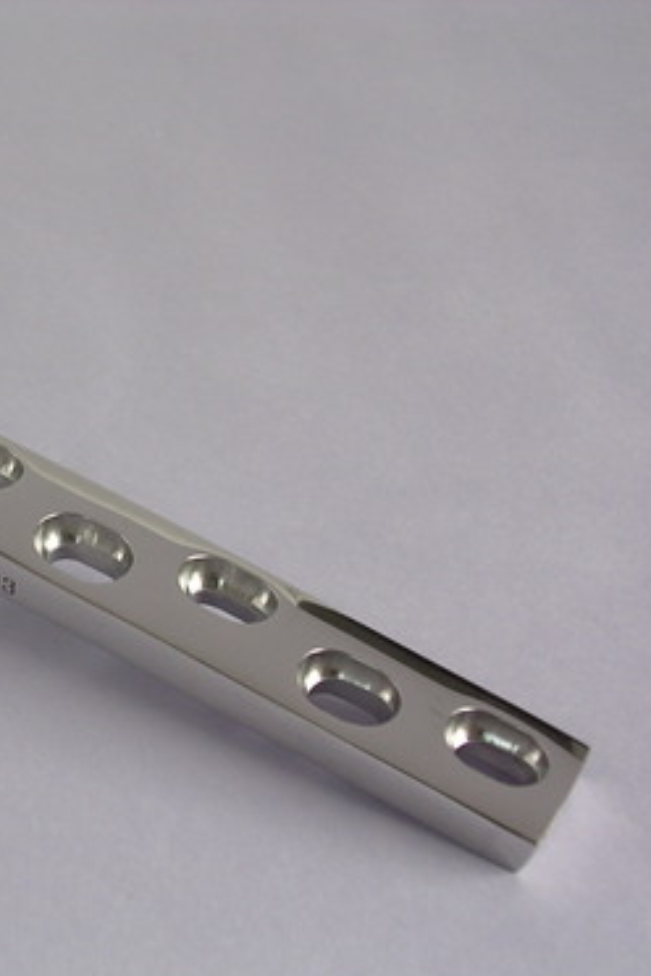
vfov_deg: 27.3
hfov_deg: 18.0
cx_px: 13
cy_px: 489
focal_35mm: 74
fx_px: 2007
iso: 100
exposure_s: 1/16
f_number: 3.2
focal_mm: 8
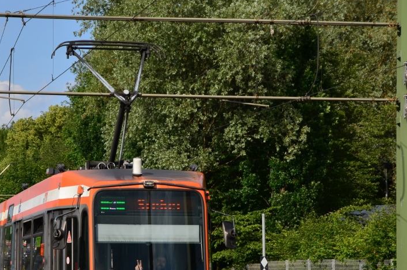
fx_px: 1376
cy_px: 214
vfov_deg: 11.2
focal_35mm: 122
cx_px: 88
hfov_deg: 16.7
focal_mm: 48
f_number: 8
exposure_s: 1/640
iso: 200
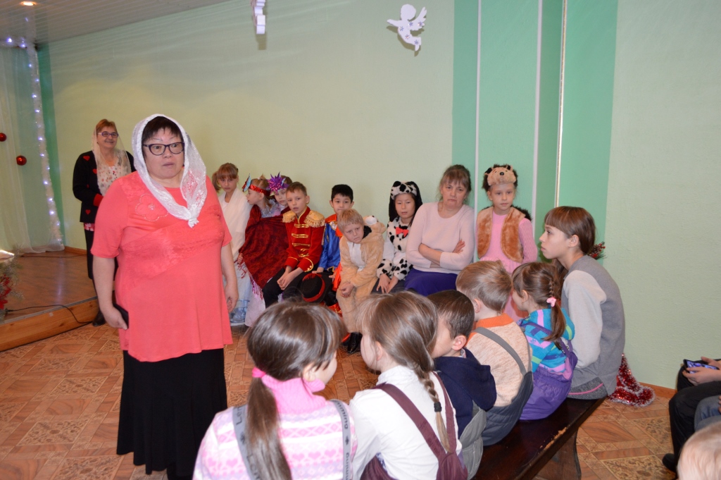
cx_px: 360
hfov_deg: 62.0
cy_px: 240
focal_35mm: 30
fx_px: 600
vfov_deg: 43.5
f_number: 3.8
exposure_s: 1/60
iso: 1100
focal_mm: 20
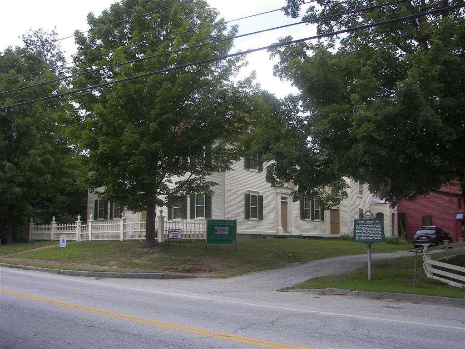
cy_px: 174
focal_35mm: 36
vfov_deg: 39.7
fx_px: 484
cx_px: 232
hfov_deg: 51.4
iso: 64
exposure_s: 1/640
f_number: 2.8
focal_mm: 6
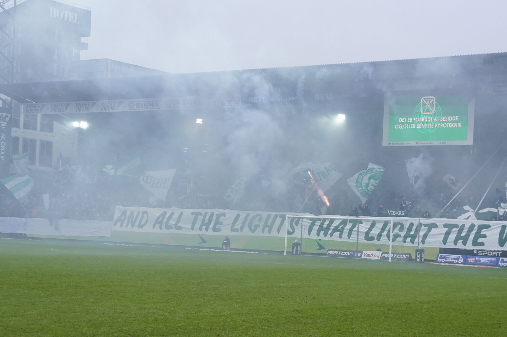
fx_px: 1069
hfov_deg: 26.7
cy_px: 168
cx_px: 254
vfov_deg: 17.9
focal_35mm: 76
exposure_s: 1/1600
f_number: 5
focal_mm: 51
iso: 3200
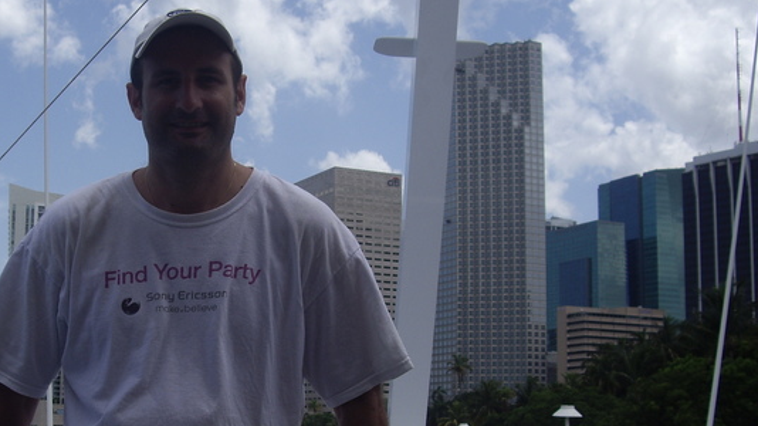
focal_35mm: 62
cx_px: 226
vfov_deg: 19.3
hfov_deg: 33.4
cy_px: 310
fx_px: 1246
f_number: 5.6
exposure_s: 1/320
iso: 50
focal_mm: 7.9
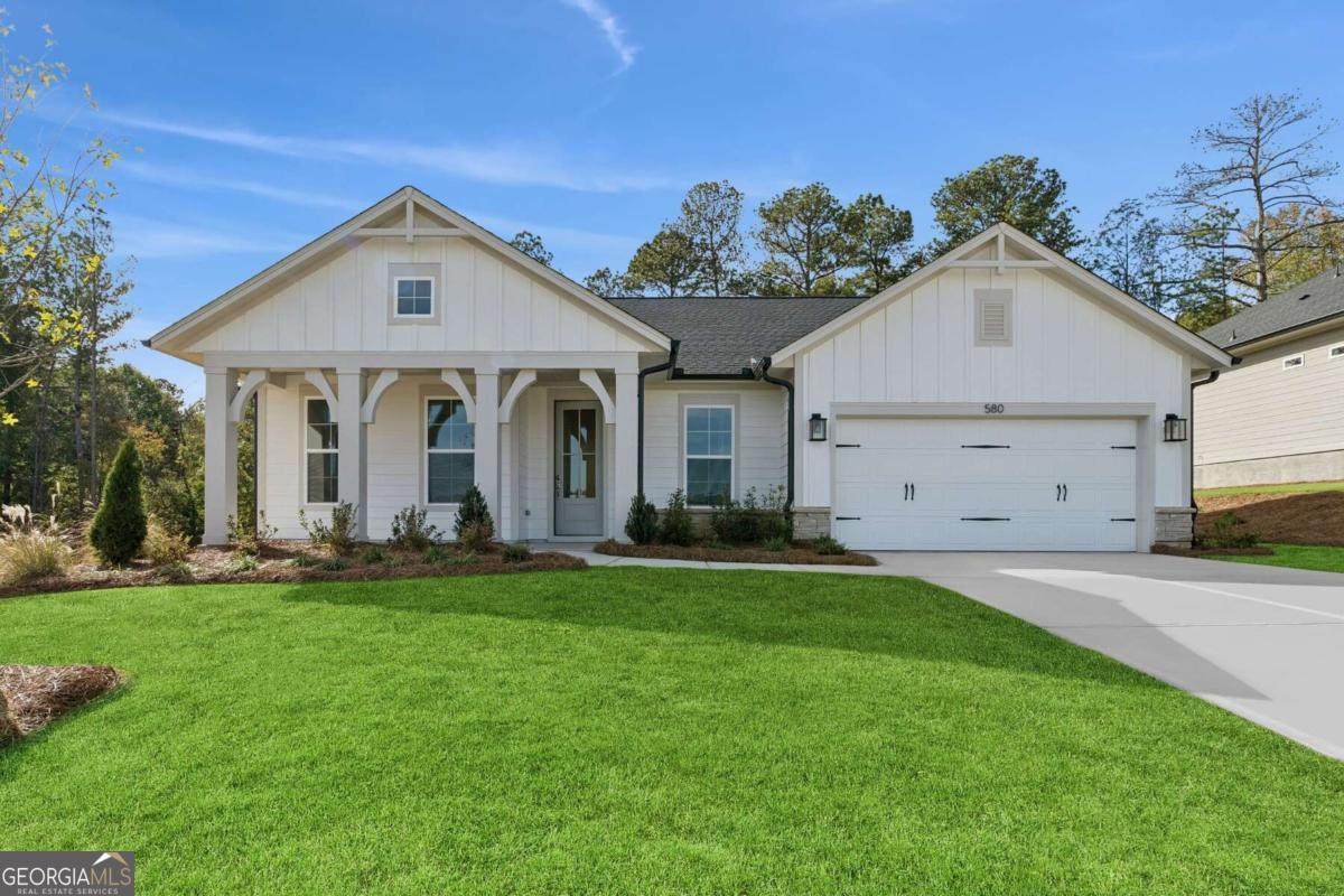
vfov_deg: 72.1
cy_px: 448
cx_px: 672
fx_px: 616
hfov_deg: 95.0
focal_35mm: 16
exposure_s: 1/200
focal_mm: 11
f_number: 8
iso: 100
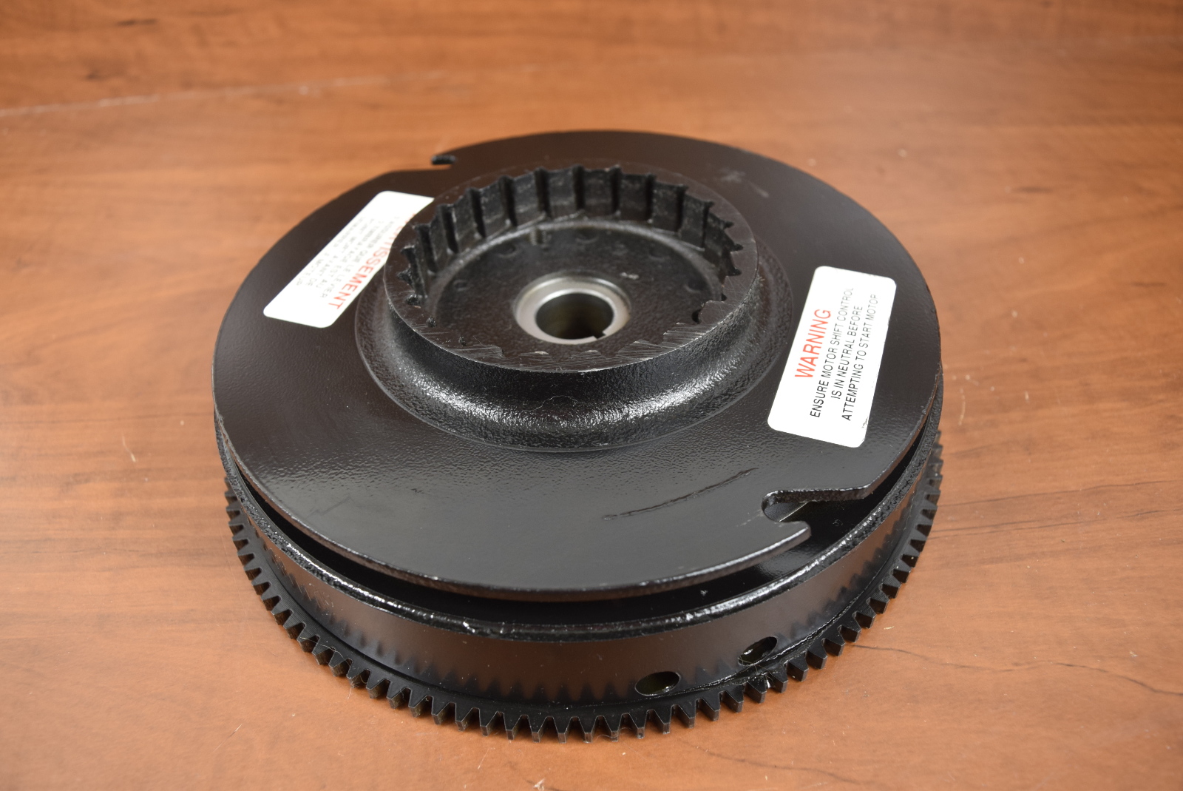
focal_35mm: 27
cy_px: 396
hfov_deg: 67.3
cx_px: 592
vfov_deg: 48.0
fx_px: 888
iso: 500
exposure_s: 1/125
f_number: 5.6
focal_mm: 18
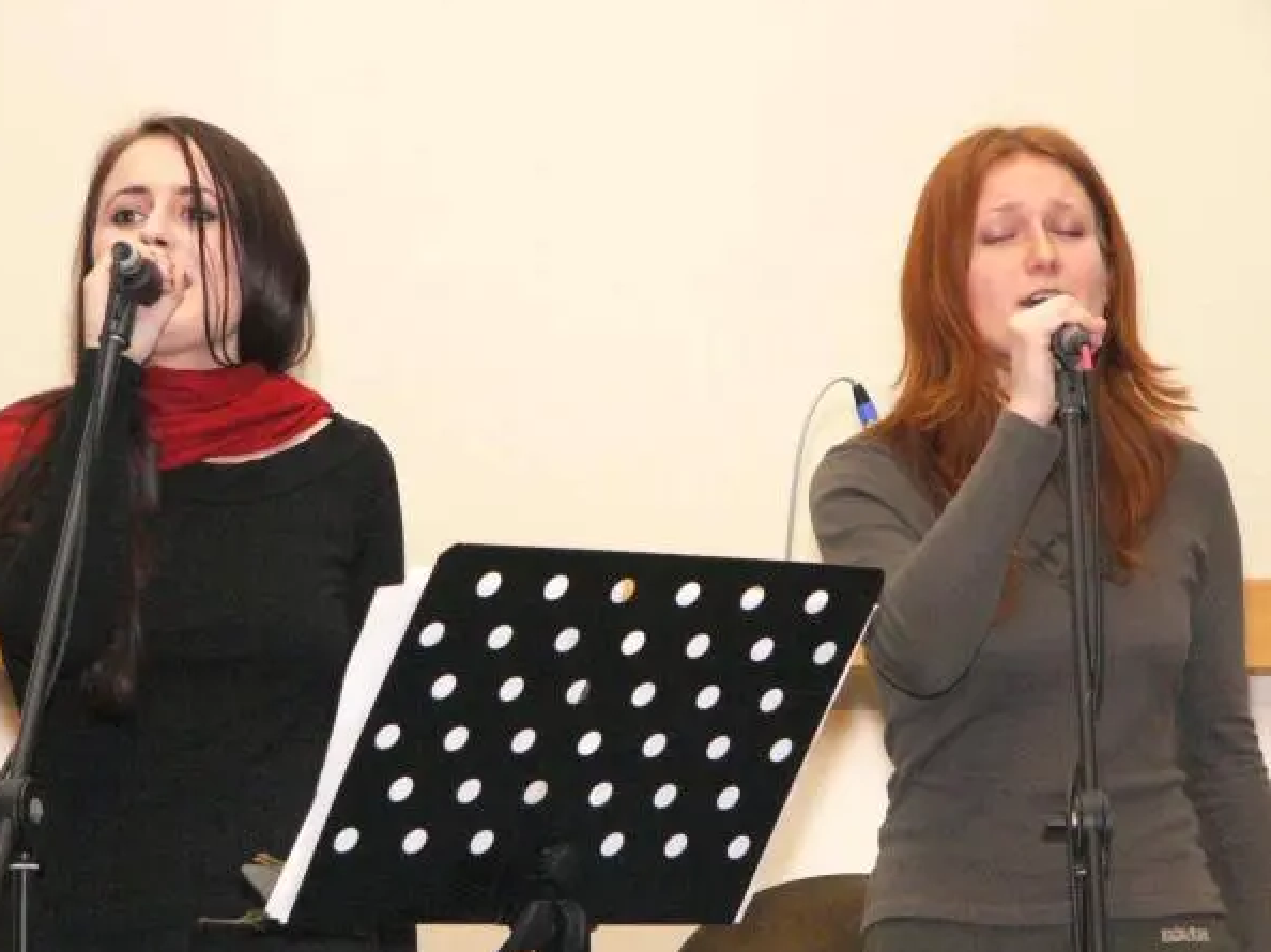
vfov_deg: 8.9
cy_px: 505
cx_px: 621
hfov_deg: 11.9
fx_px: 6093
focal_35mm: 166
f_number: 2.8
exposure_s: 1/60
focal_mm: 25.7
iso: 400
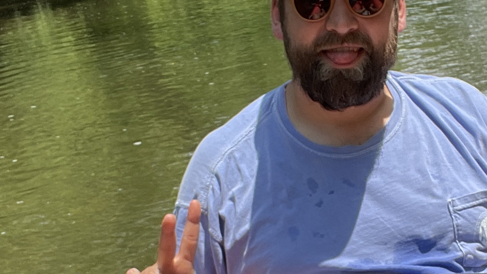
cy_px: 246
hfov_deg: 25.6
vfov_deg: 14.6
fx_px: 1059
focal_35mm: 82
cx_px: 363
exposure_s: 1/487
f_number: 2.2
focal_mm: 2.71
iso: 25
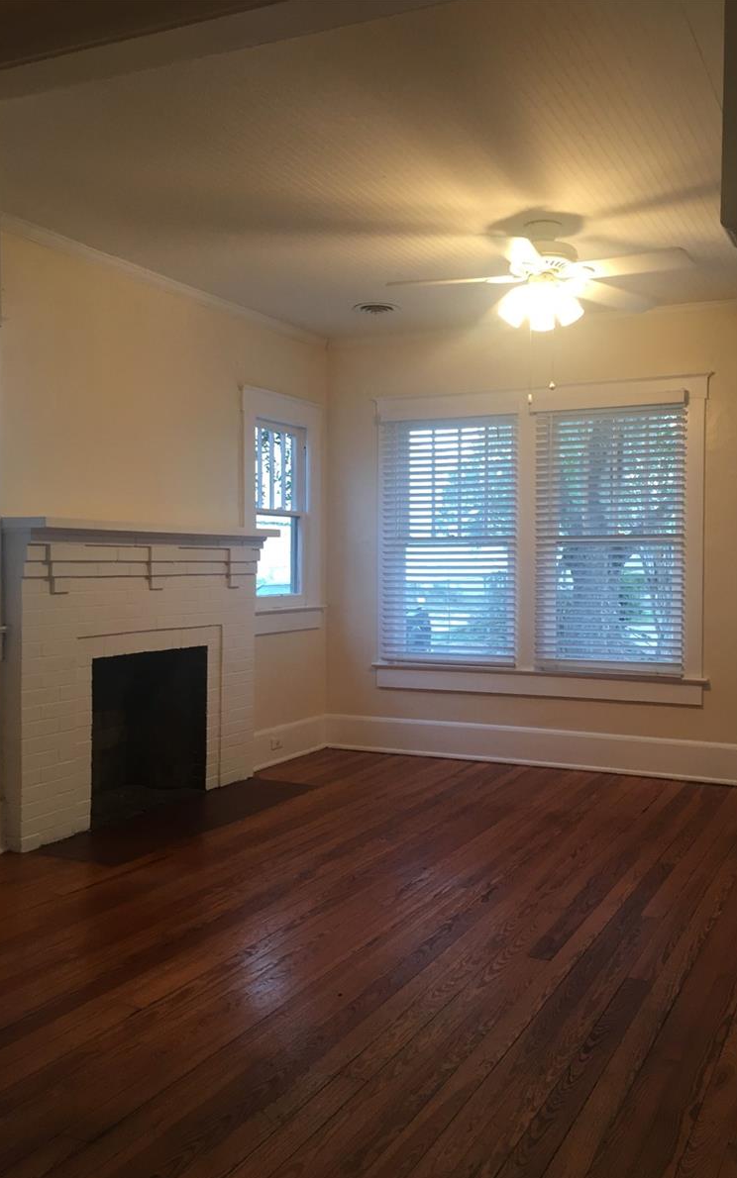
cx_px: 437
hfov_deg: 40.5
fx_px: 996
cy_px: 591
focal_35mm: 31
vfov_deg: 61.2
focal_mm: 4.15
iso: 80
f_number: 2.2
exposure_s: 1/30
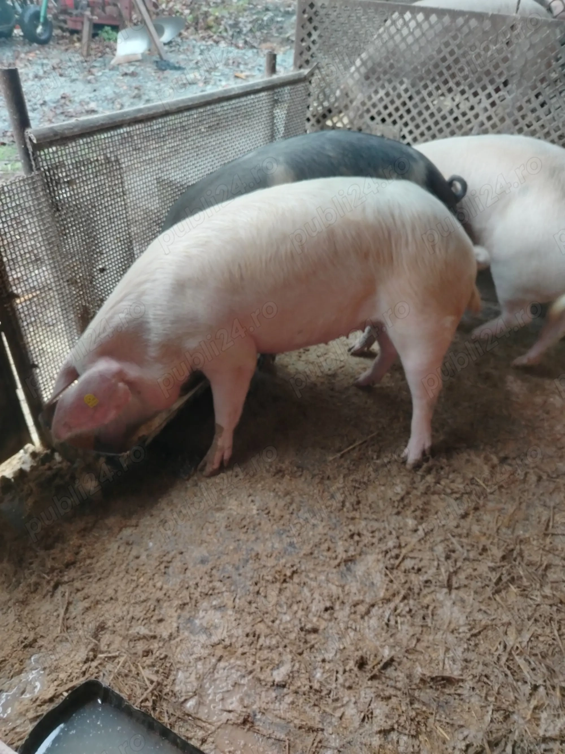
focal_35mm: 24
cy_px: 377
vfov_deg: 71.6
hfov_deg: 56.8
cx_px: 282
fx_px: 522
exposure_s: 1/33.3
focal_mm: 5.25
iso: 316
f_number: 1.75
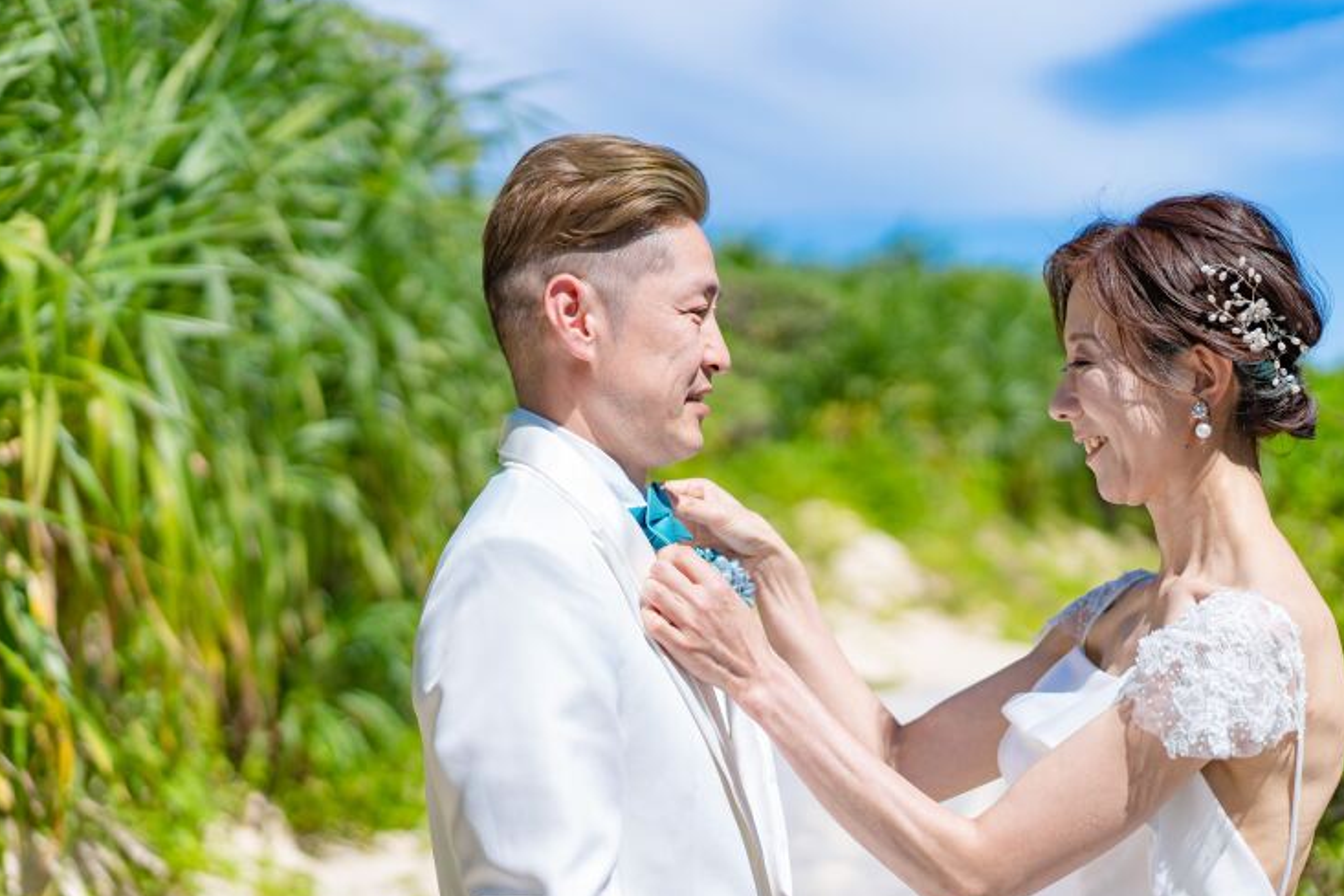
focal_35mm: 60
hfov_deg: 33.4
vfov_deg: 22.6
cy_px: 468
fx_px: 2240
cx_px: 675
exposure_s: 1/4000
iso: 100
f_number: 2
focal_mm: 55
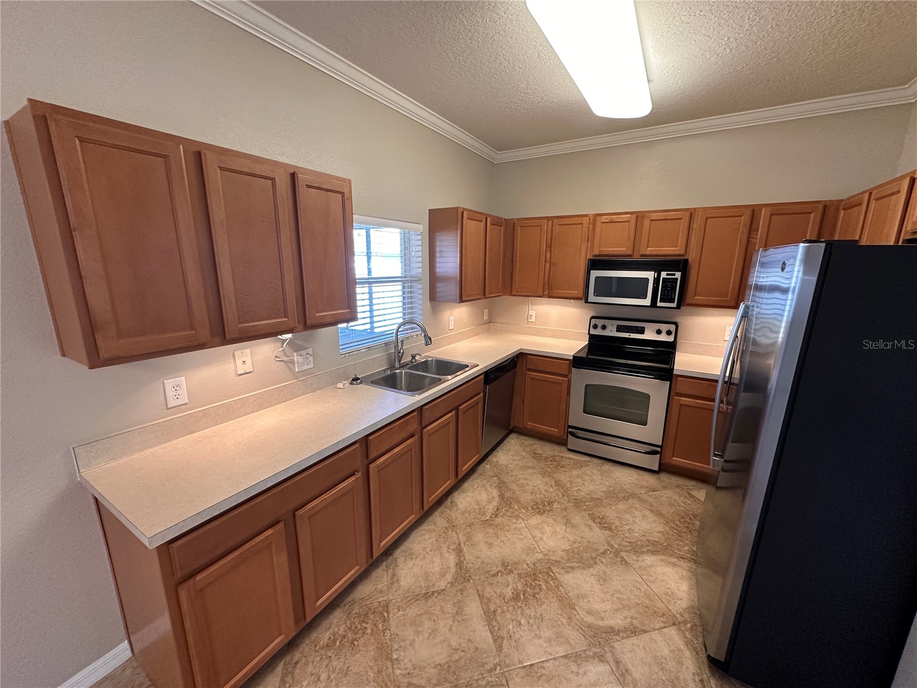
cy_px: 344
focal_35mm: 14
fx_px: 371
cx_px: 458
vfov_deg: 85.7
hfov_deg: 102.1
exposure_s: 1/120
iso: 200
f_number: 2.2
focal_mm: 2.22
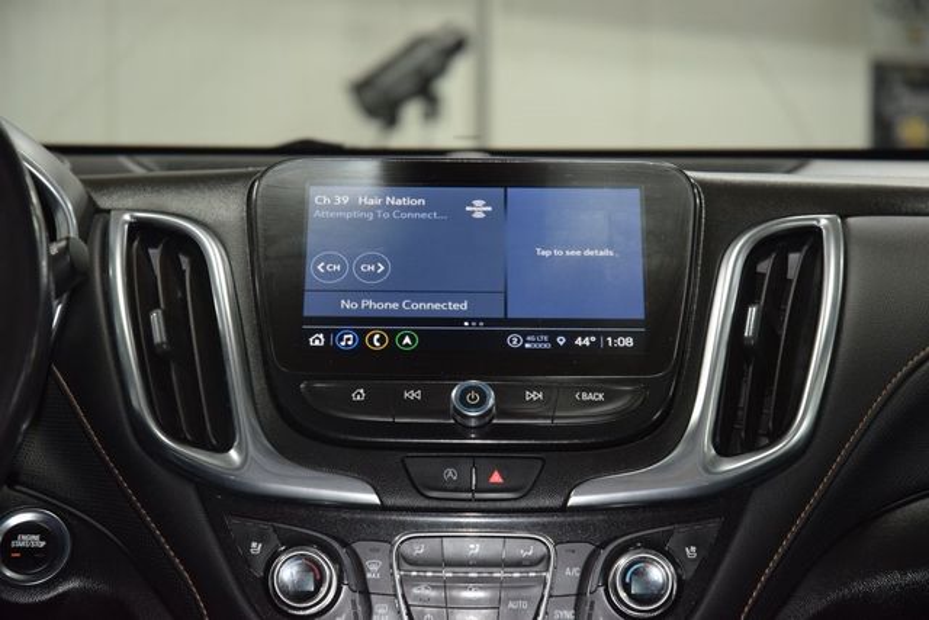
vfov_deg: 13.0
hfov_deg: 19.5
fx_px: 2710
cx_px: 464
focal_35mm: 105
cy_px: 310
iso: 1250
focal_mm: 70
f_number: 4.5
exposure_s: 1/60
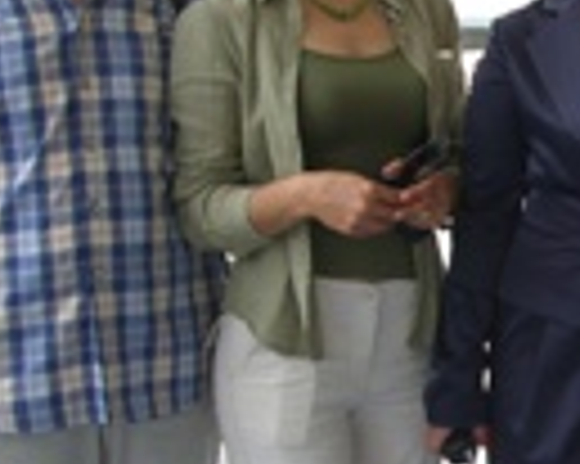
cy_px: 284
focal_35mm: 129
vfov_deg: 11.9
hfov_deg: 14.4
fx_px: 2213
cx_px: 728
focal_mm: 7.9
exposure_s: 1/200
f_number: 2.8
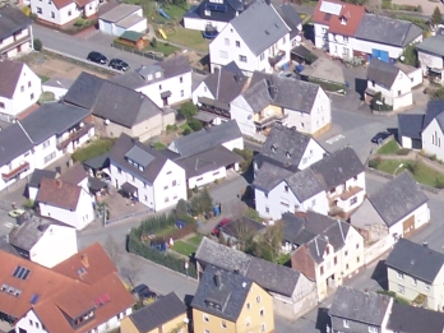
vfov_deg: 4.9
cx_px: 504
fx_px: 3925
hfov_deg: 6.4
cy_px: 203
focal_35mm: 306
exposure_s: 1/350
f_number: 6.7
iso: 100
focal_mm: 21.3
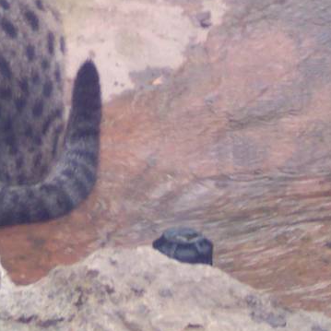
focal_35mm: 398
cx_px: 86
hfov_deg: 4.4
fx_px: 4306
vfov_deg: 4.4
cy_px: -152
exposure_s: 1/60
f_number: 4.8
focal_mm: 21.3
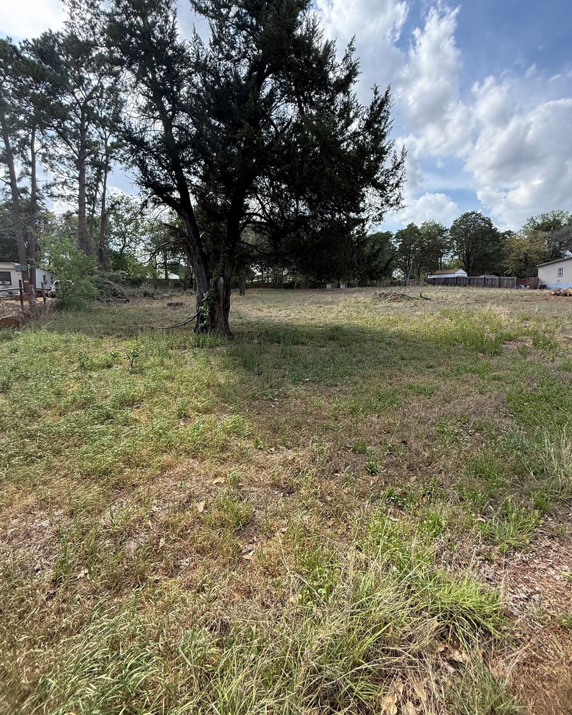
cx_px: 293
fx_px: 317
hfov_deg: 84.0
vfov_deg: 96.6
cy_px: 328
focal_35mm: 15
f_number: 2.2
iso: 64
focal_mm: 2.22
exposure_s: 1/479
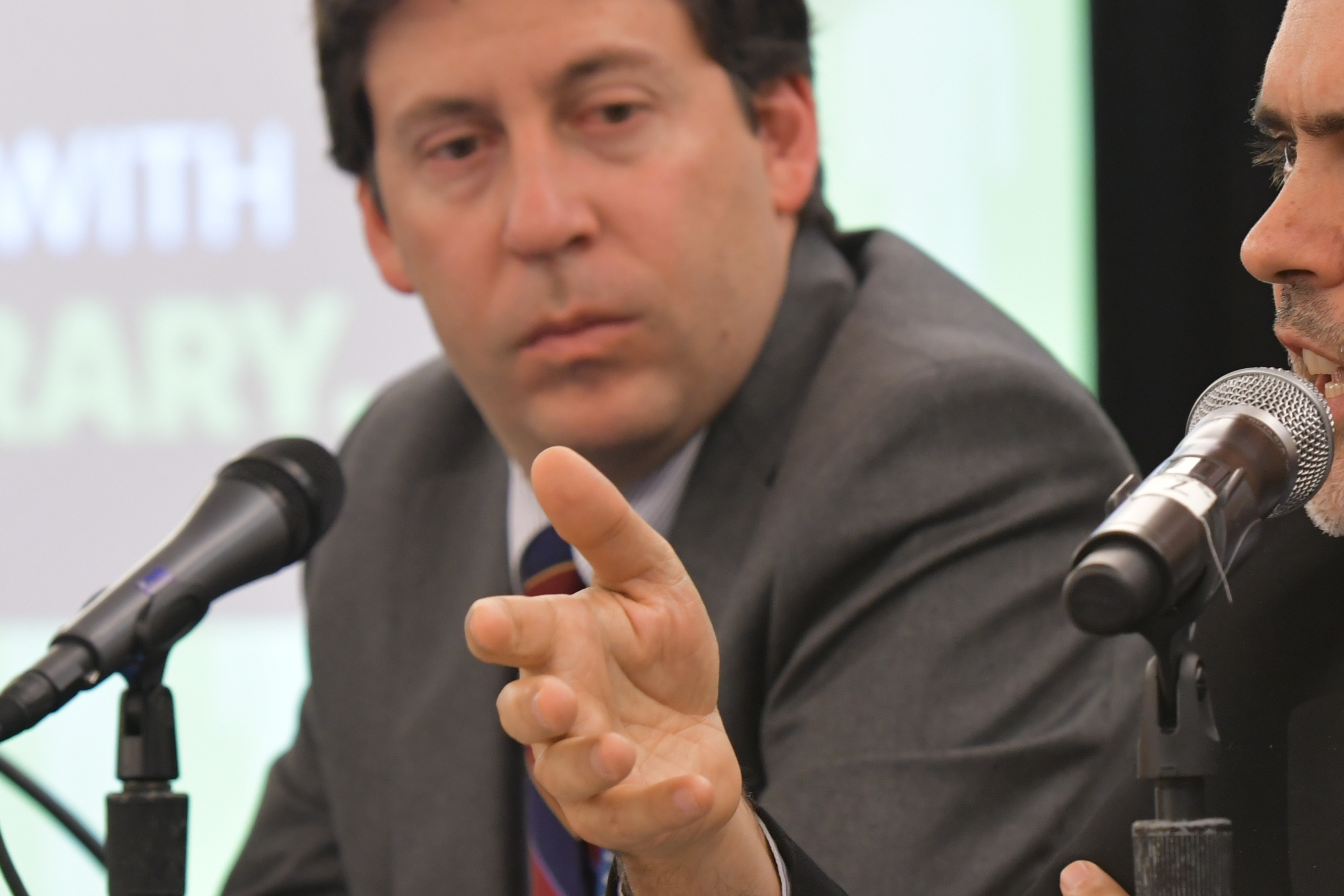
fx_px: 12655
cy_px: 474
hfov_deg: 6.1
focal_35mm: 339
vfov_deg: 4.1
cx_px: 1121
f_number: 5
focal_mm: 122
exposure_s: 1/50
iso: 1600
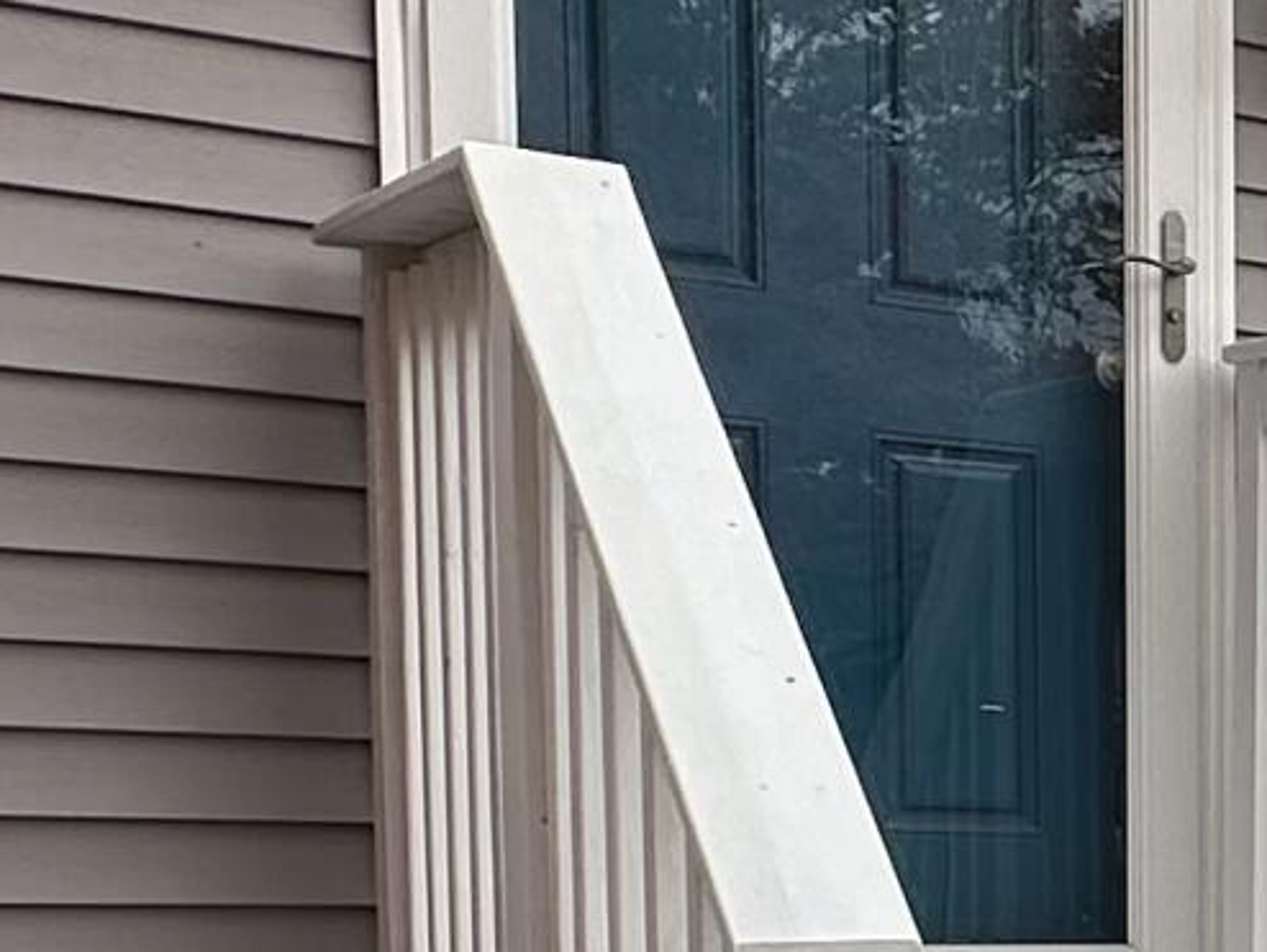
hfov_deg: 17.5
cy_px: 1111
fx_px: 3113
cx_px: 2426
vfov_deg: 16.7
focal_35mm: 85
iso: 40
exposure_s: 1/262
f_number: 2.2
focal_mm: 2.22
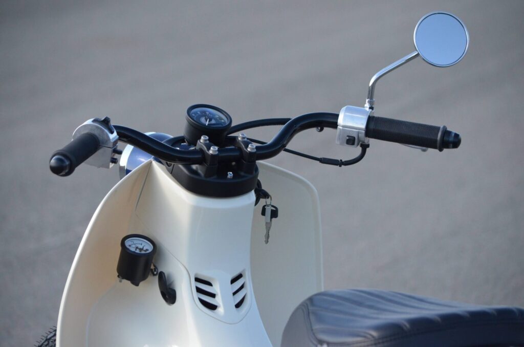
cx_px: 262
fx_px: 2832
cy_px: 174
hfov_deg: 10.6
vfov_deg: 7.0
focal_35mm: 195
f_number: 5
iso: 1800
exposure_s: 1/4000
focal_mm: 130
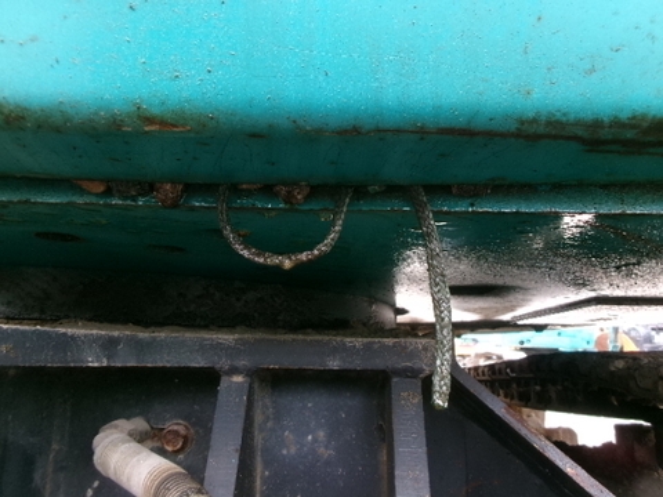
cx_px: 332
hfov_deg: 63.4
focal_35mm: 28
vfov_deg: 49.7
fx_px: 536
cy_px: 248
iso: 153
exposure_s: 1/34
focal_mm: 5.1
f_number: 3.9
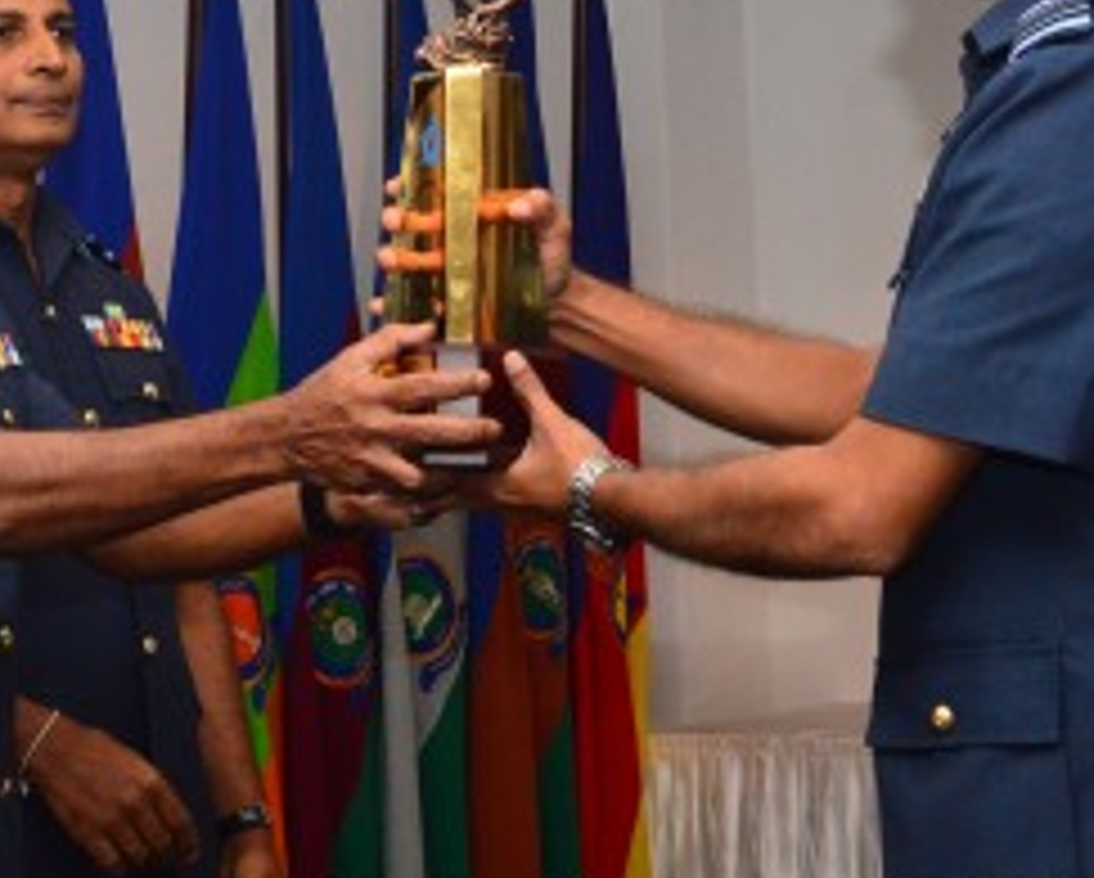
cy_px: 324
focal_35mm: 97
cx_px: 365
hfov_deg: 19.7
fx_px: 3144
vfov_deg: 15.9
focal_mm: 28
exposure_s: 1/100
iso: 800
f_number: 7.1
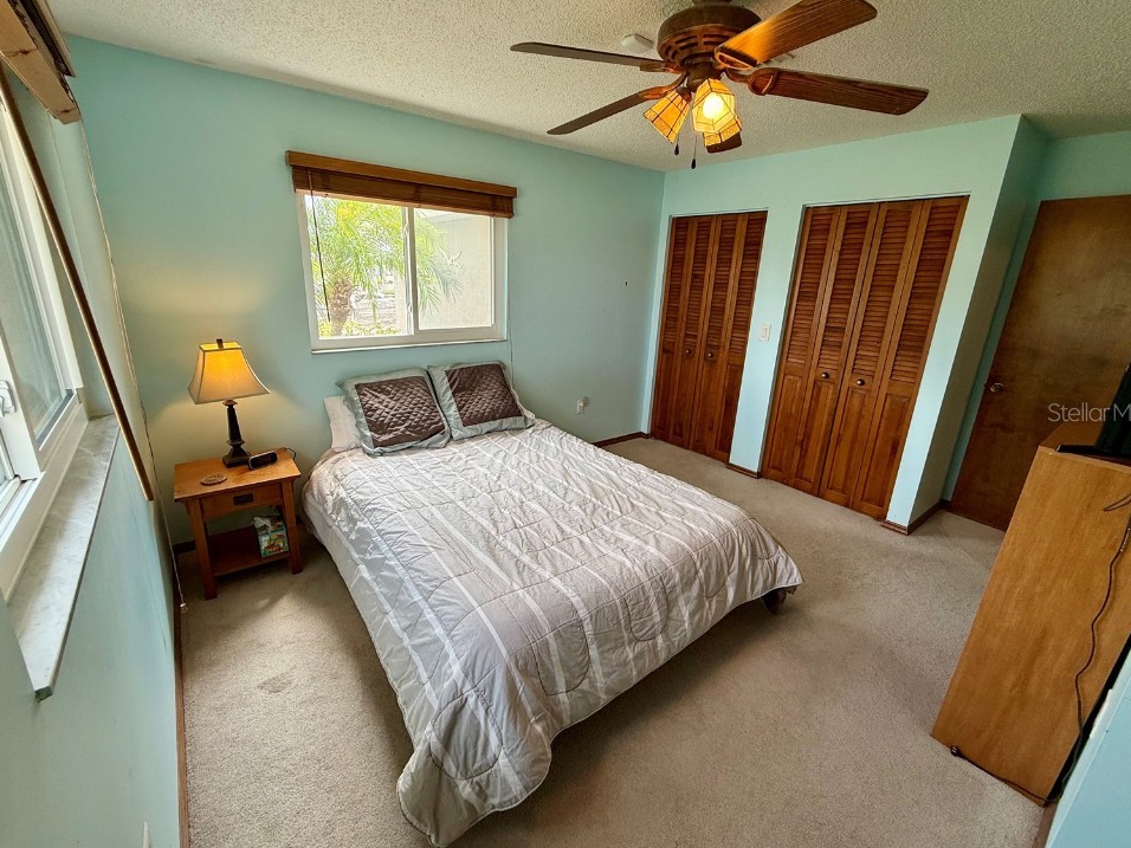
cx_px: 554
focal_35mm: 15
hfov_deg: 98.2
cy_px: 412
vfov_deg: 81.7
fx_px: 490
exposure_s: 1/128
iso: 64
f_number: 2.2
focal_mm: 2.22
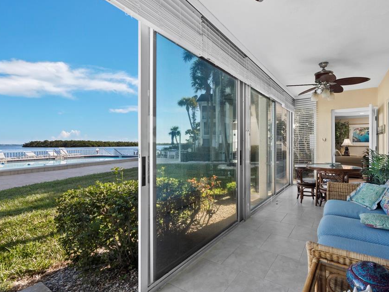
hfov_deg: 90.1
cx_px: 230
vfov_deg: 74.8
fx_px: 191
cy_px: 146
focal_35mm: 17
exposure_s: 1/10
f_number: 11
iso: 320
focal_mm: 7
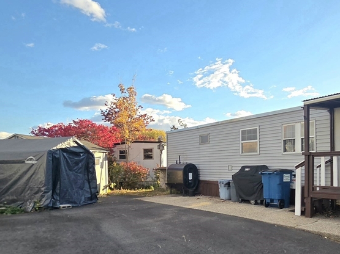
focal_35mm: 24
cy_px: 154
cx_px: 258
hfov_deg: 66.8
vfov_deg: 56.3
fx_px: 236
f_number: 2.2
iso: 50
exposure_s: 1/1250
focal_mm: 2.2
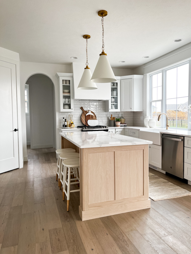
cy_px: 127
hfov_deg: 53.1
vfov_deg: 67.3
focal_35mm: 26
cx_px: 96
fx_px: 191
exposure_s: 1/170
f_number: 1.5
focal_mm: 5.7
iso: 64
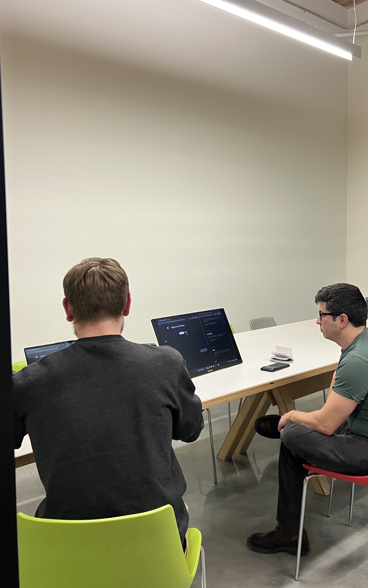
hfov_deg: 39.1
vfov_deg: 59.6
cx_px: 232
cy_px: 279
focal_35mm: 32
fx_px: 514
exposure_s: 1/75
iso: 125
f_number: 1.5
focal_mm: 5.7
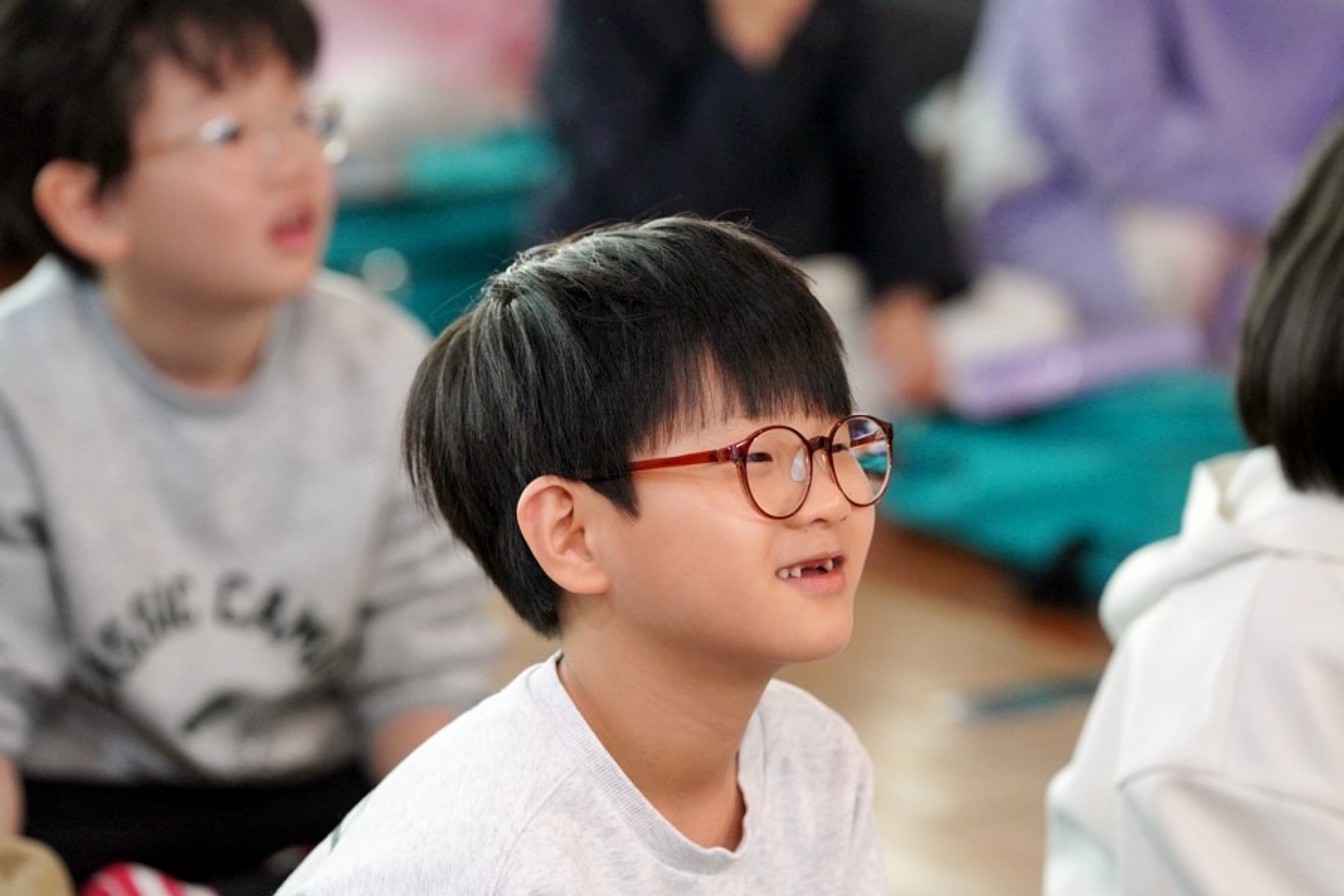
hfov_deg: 10.3
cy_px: 448
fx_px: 7466
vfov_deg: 6.9
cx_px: 672
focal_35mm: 200
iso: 6400
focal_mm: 200
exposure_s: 1/250
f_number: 4
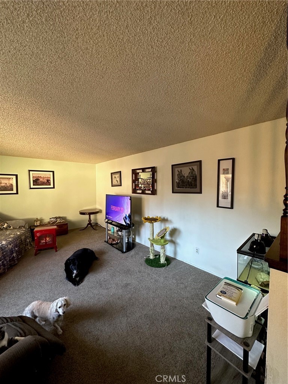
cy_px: 192
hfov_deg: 85.7
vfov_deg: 102.1
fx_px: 155
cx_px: 144
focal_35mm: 14
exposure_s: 1/60
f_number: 2.2
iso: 320
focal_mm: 2.22
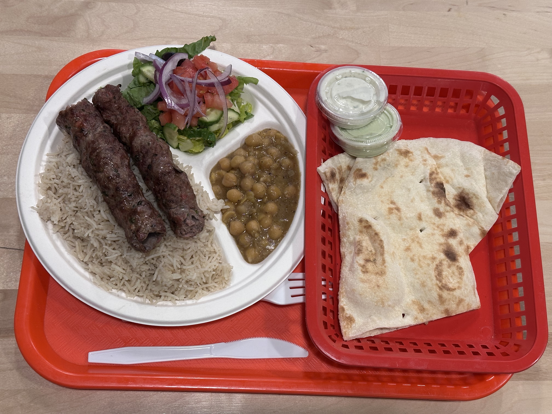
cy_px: 207
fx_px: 765
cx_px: 276
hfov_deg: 39.7
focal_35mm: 48
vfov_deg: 30.3
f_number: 1.78
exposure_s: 1/60
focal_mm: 6.86
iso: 200
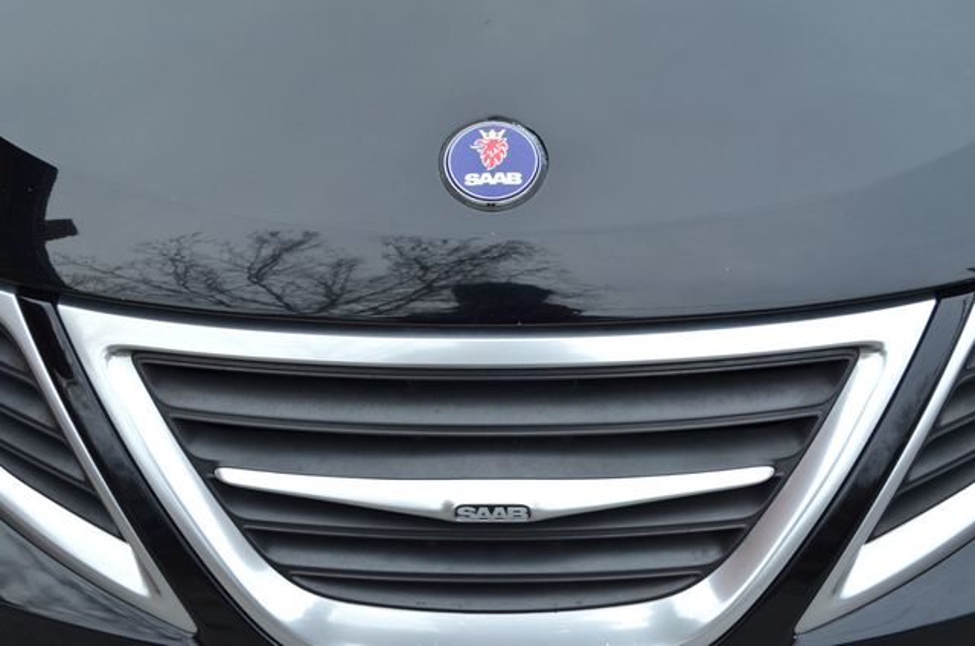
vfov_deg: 31.8
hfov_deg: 46.5
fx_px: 1135
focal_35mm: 42
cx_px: 488
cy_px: 323
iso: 400
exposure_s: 1/125
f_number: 5.6
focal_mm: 28
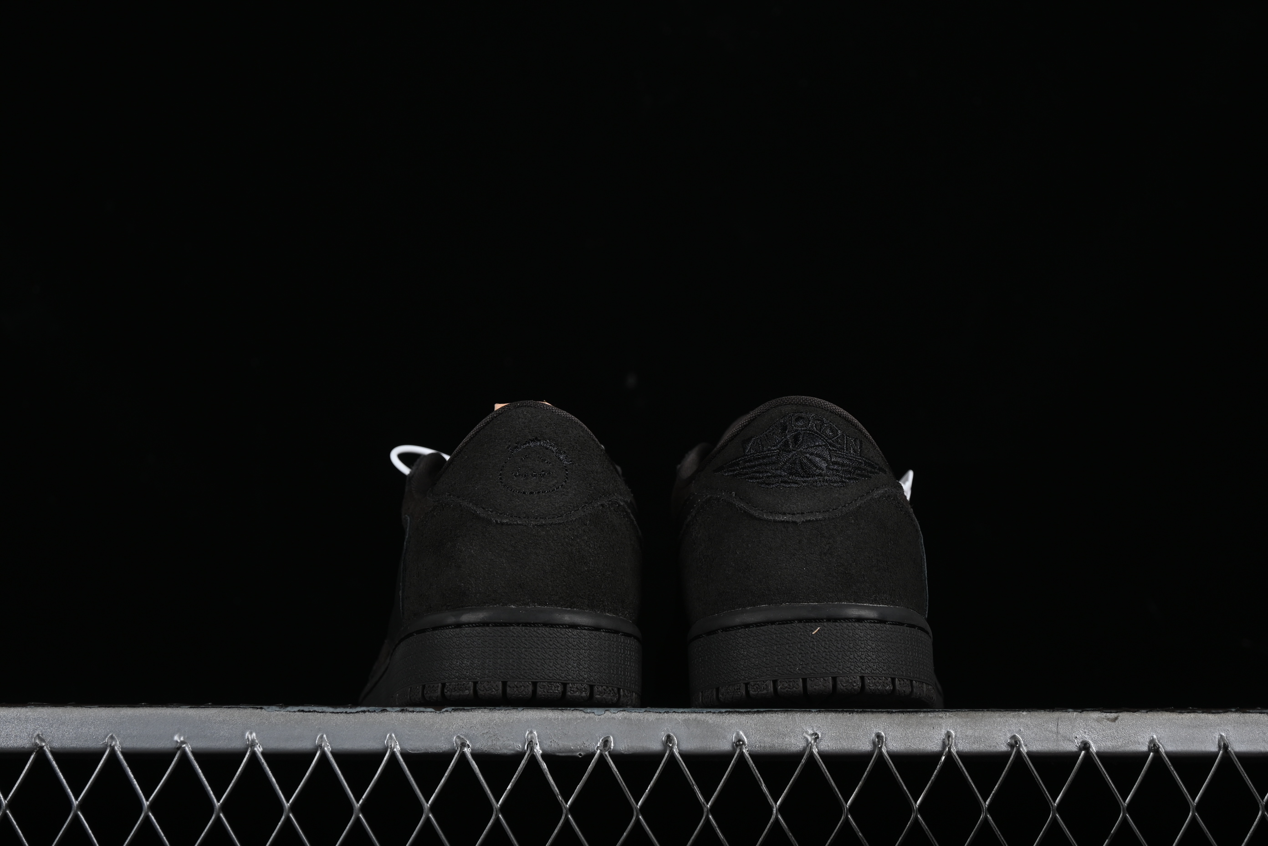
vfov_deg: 18.2
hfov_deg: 27.0
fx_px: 2641
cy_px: 423
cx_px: 634
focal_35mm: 75
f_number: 6.3
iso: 160
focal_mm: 50
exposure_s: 1/200
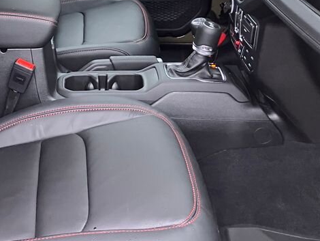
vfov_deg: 22.9
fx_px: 564
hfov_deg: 30.1
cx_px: 22
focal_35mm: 61
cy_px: -10
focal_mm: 3.99
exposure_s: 1/60
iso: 160
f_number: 1.8
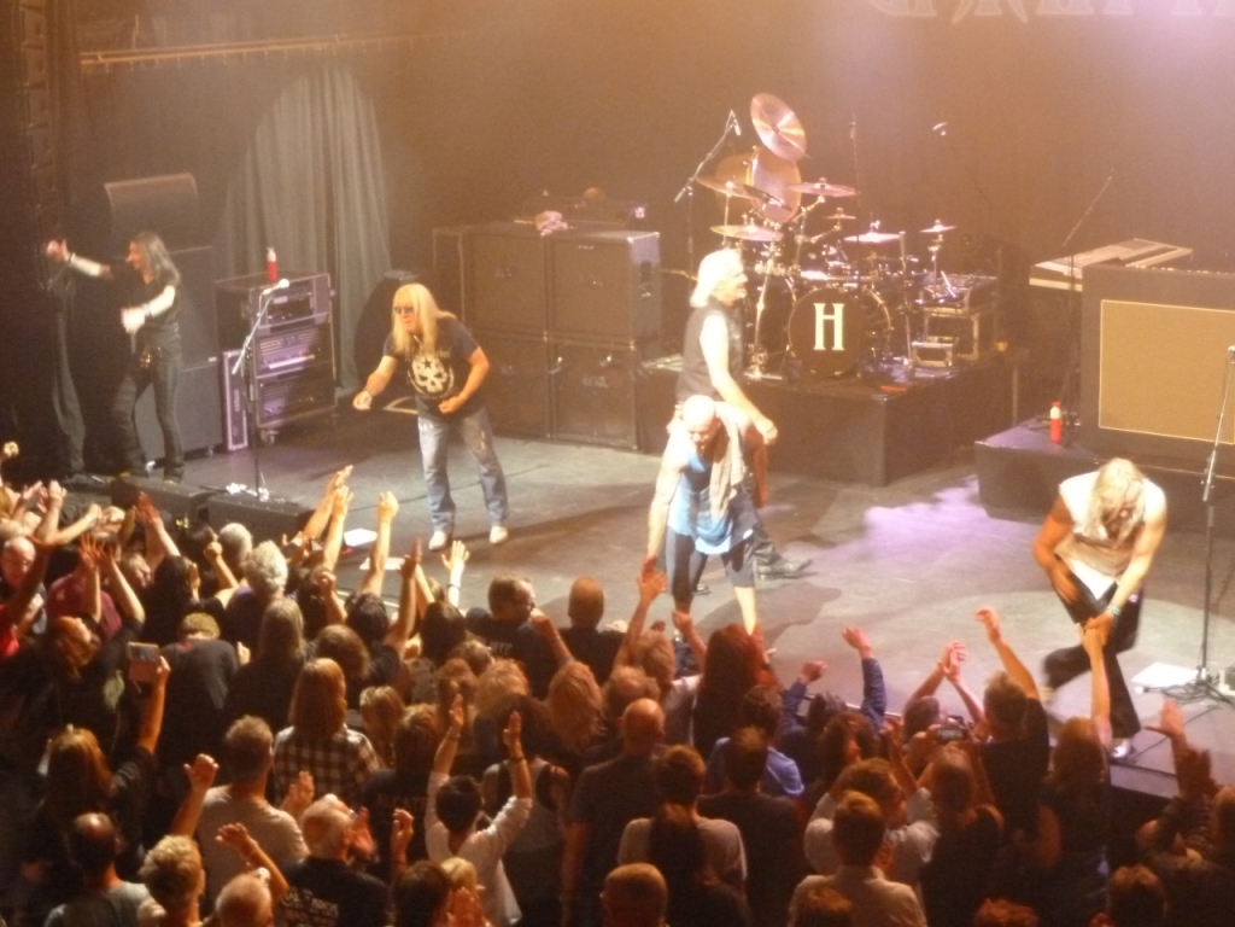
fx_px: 2105
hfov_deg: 32.7
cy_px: 464
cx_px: 618
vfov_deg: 24.8
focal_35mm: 59
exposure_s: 1/40
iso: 800
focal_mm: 9.7
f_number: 3.9
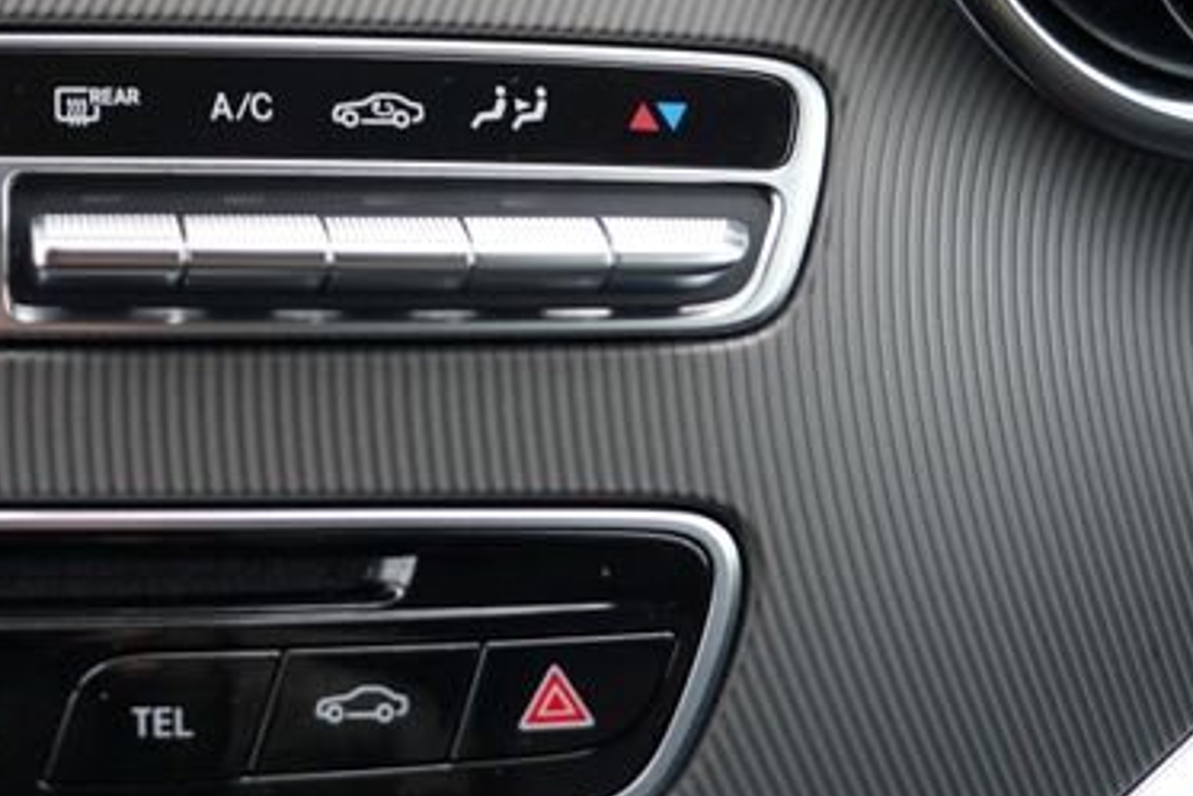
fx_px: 2818
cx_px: -144
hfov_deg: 22.5
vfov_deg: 15.2
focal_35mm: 85
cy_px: -277
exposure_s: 1/40
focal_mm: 31
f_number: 2.8
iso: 100
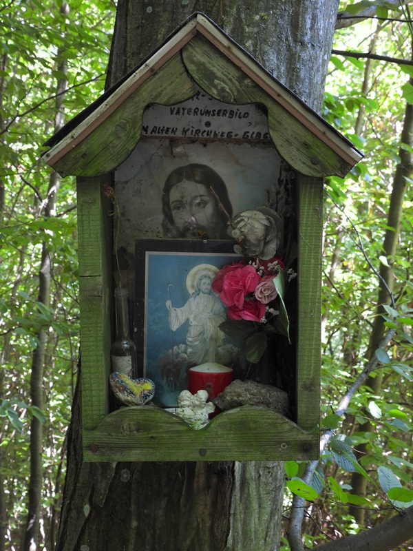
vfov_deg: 32.2
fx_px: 954
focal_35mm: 60
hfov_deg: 24.4
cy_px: 276
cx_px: 206
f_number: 3.5
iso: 160
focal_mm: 10.7
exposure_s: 1/30
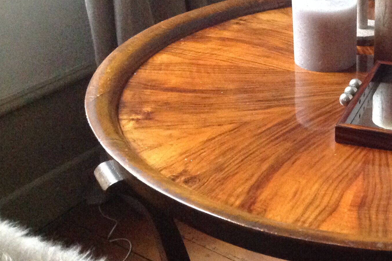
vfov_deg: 19.5
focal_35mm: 70
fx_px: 762
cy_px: 128
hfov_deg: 27.6
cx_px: 367
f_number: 2.4
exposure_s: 1/15
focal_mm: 4.28
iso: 640
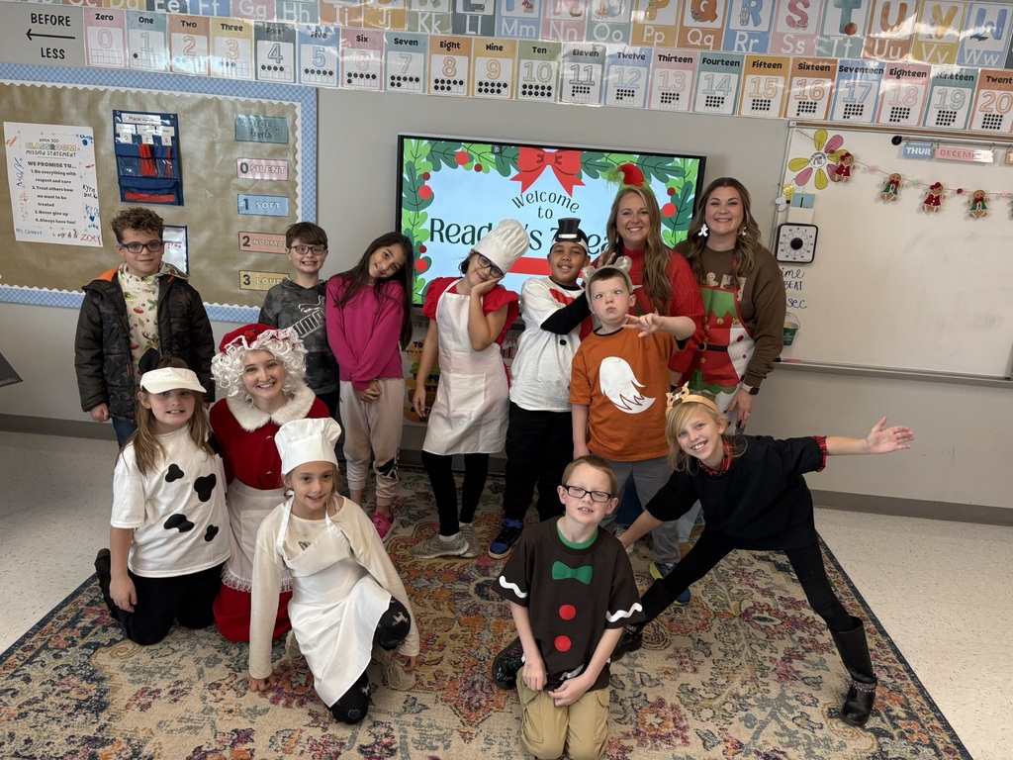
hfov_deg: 67.3
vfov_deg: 53.1
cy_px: 380
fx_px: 761
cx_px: 506
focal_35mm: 26
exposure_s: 1/120
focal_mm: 5.96
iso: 80
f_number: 1.6
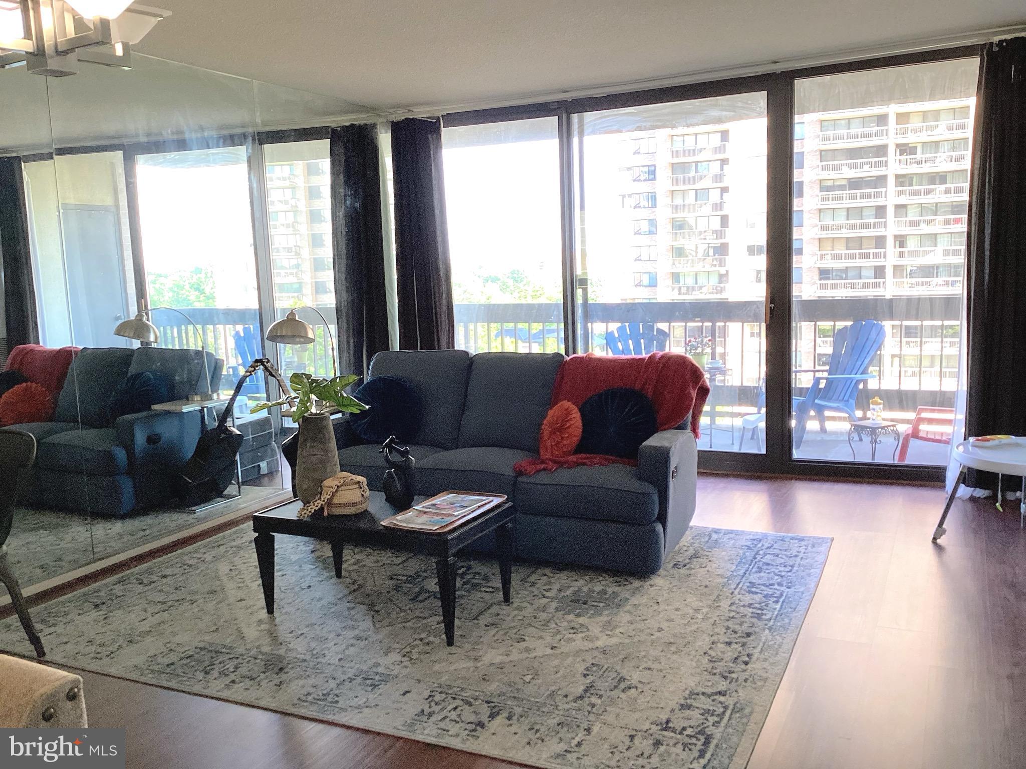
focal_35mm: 31
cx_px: 513
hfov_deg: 58.4
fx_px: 919
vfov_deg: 45.4
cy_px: 384
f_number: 2.4
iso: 80
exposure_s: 1/120
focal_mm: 3.3
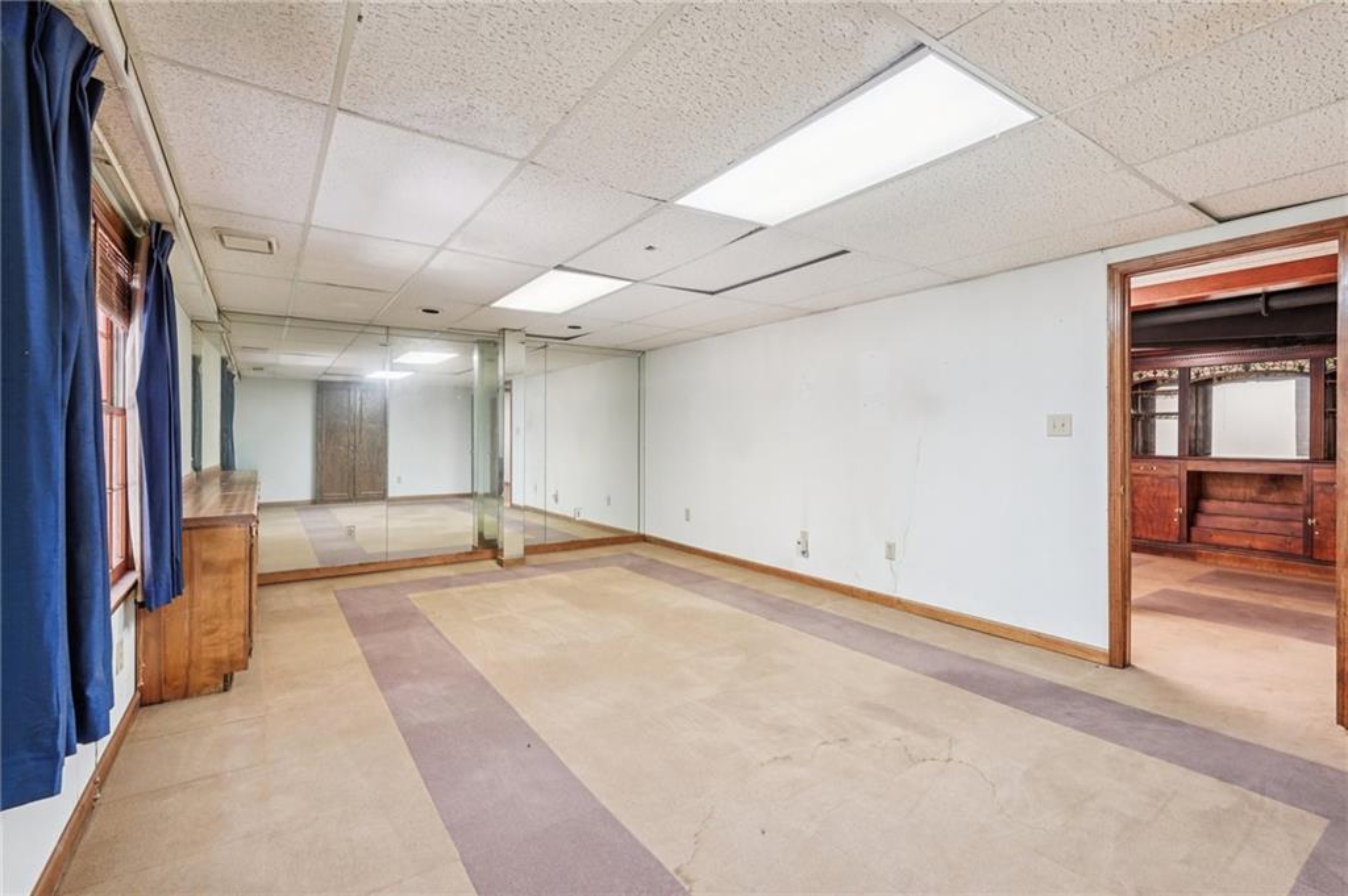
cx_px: 674
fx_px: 599
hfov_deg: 96.8
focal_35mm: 16
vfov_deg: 73.7
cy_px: 448
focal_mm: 16
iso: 800
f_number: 8
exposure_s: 1/13
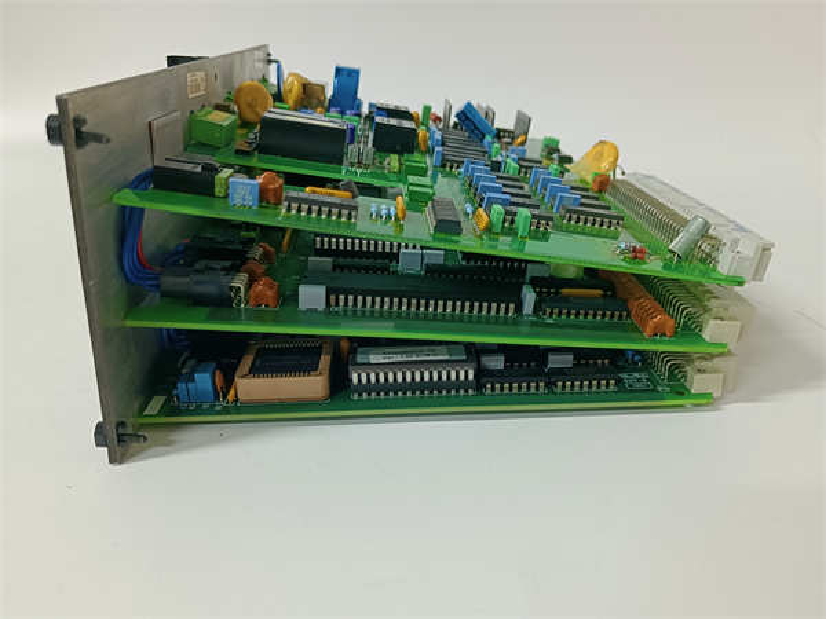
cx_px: 413
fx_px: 644
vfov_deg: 51.4
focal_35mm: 27
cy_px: 310
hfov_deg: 65.3
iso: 912
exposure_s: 1/50
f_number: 1.9
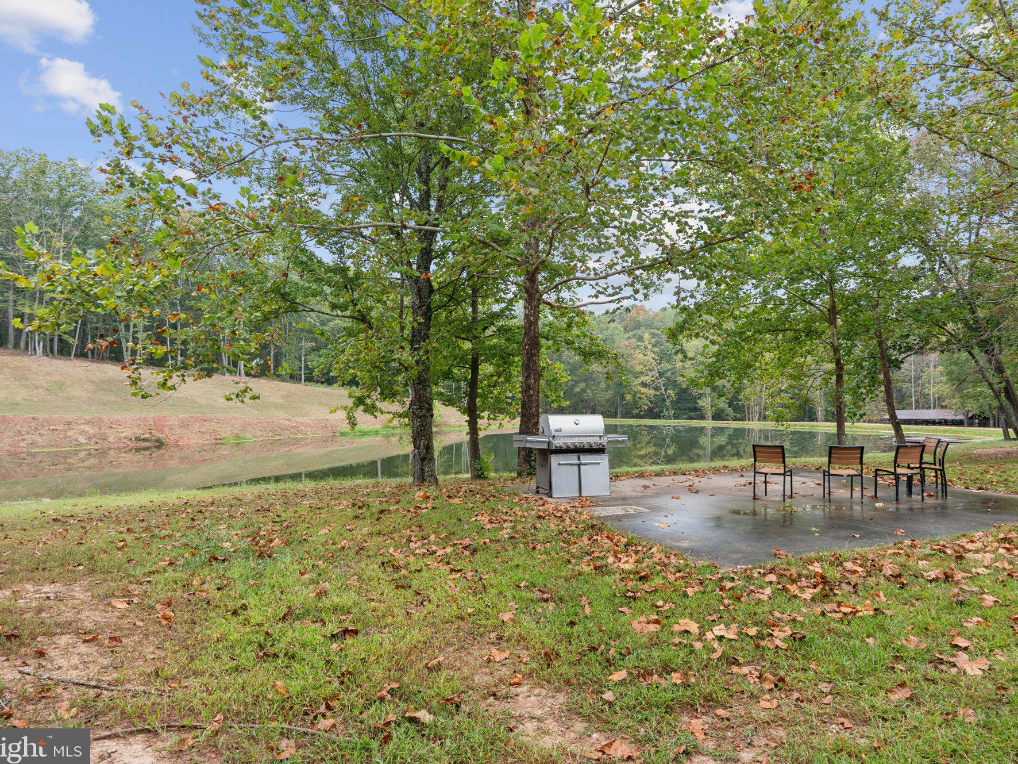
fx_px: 605
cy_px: 378
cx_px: 551
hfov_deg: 80.0
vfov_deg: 64.5
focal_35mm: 21
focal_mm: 18.5
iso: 200
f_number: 8
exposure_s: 1/30
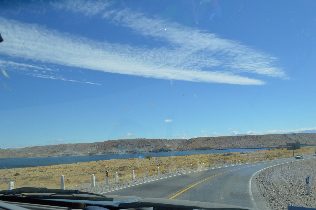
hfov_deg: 62.0
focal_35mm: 30
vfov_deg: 43.5
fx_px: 263
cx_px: 158
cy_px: 105
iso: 100
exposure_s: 1/320
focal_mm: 20
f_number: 9
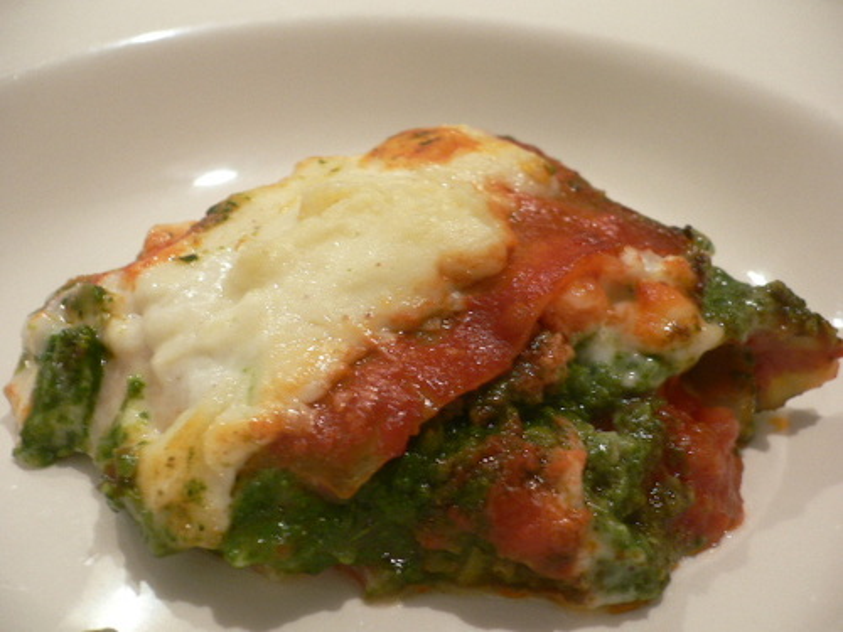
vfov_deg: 40.7
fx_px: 852
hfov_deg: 52.6
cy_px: 316
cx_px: 422
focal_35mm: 35
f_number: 2.8
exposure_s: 1/15
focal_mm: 5.8
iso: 100
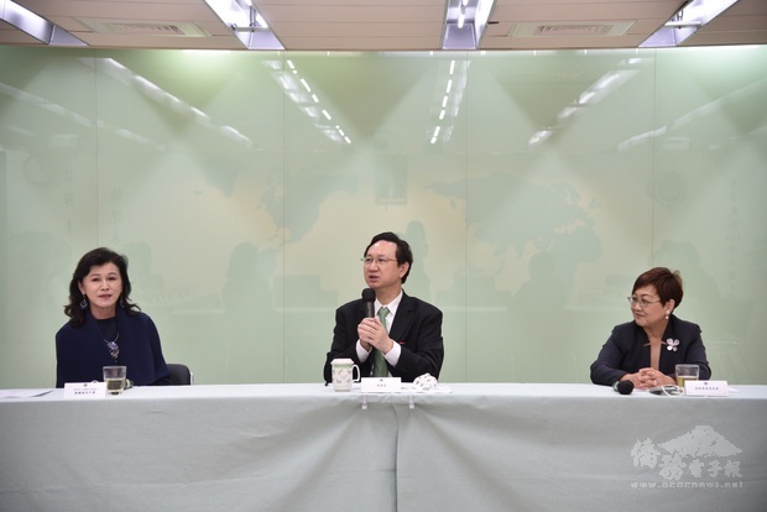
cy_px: 256
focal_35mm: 78
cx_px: 384
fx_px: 1663
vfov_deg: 17.5
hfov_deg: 26.0
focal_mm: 78
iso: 1000
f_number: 4
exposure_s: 1/160
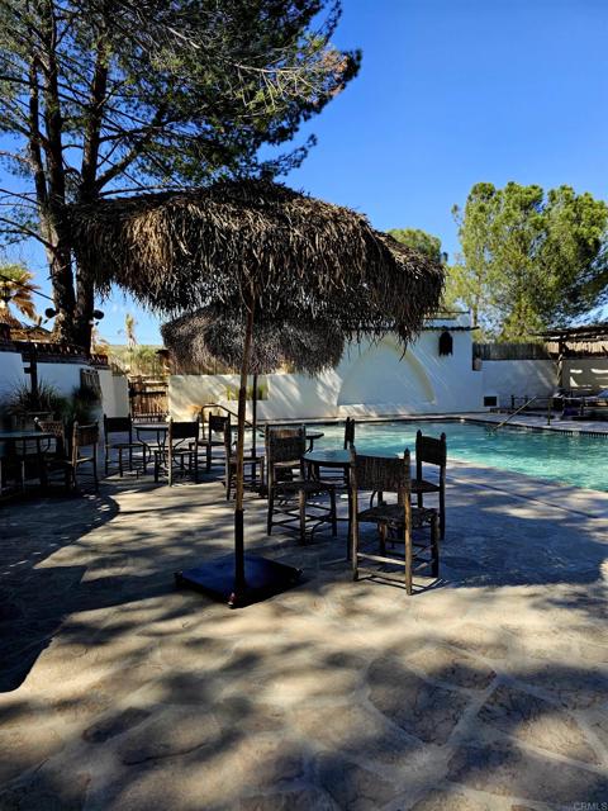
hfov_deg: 58.9
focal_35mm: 23
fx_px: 539
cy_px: 406
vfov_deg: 73.9
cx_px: 304
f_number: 1.7
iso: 10
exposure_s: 1/312
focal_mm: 6.3
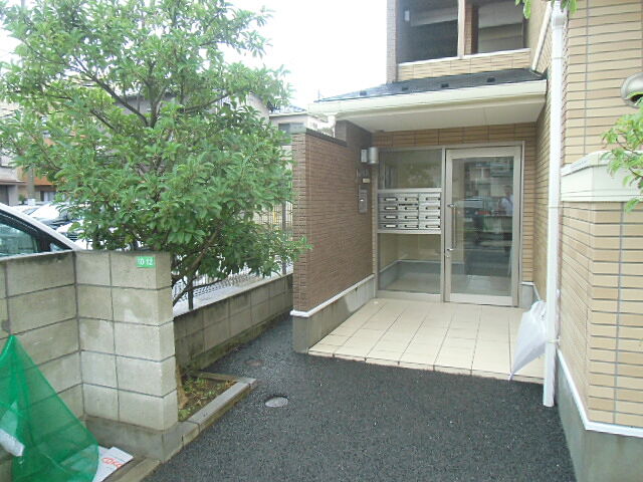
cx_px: 322
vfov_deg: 56.8
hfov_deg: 71.6
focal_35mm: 24
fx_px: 446
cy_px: 241
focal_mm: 4.24
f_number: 3
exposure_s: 1/125
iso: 200
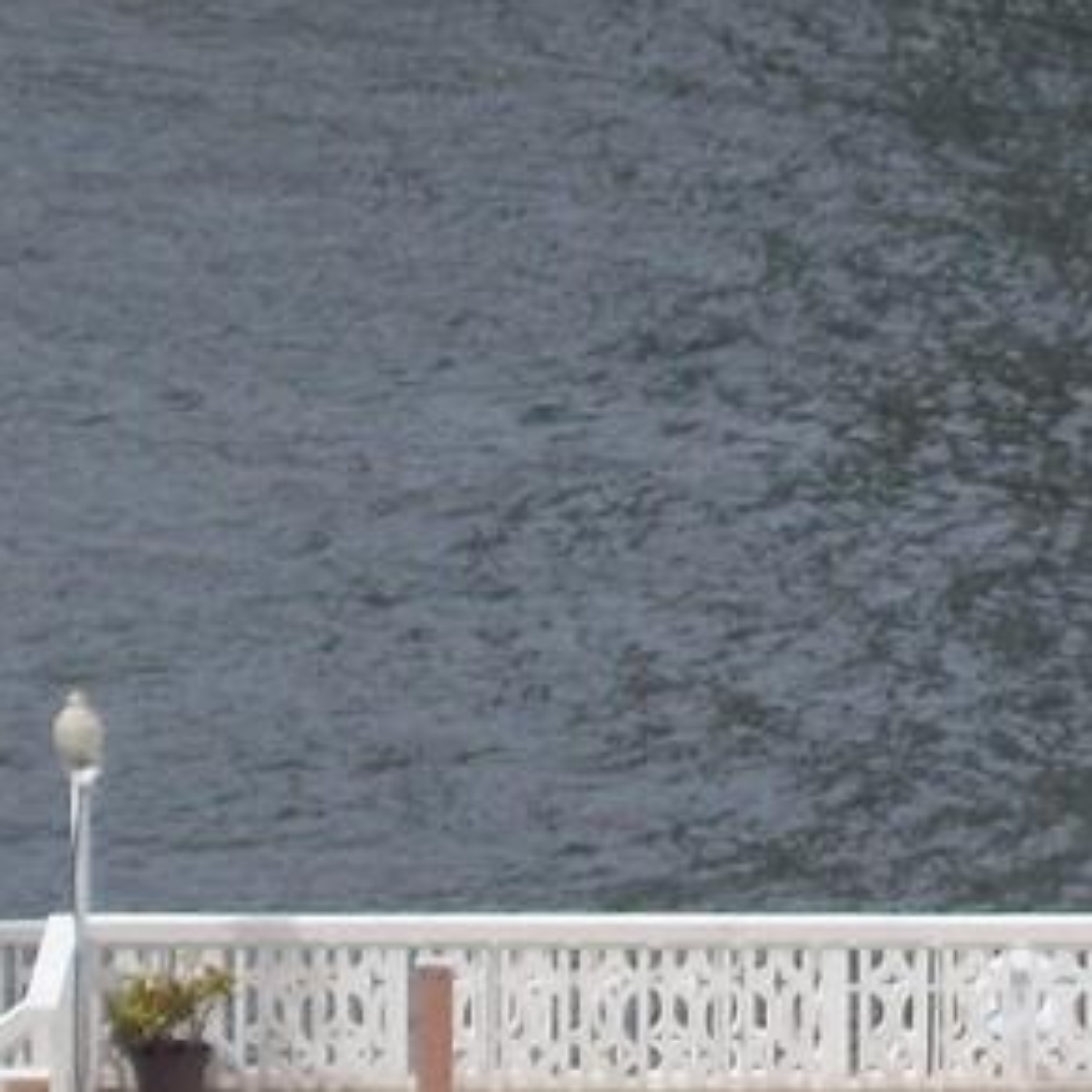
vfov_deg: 3.7
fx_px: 17096
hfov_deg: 3.6
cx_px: 1604
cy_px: 381
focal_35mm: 479
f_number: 5.5
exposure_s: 1/400
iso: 80
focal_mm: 17.6
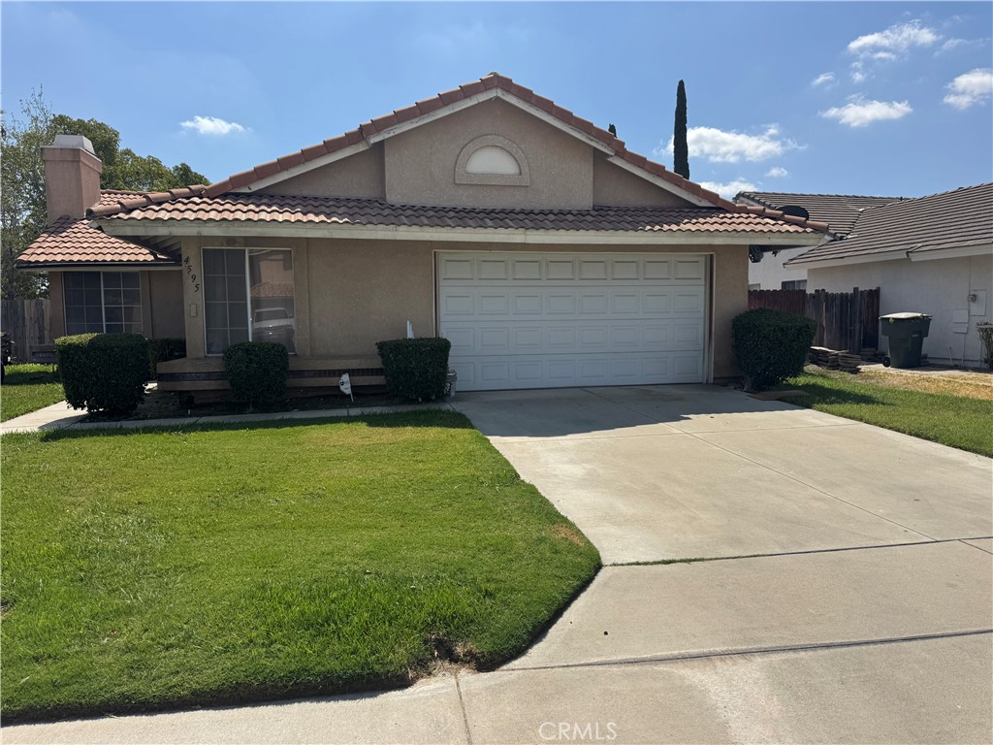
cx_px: 496
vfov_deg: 56.8
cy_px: 372
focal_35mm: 24
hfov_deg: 71.6
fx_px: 688
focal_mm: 6.76
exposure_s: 1/7092
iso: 80
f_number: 1.78
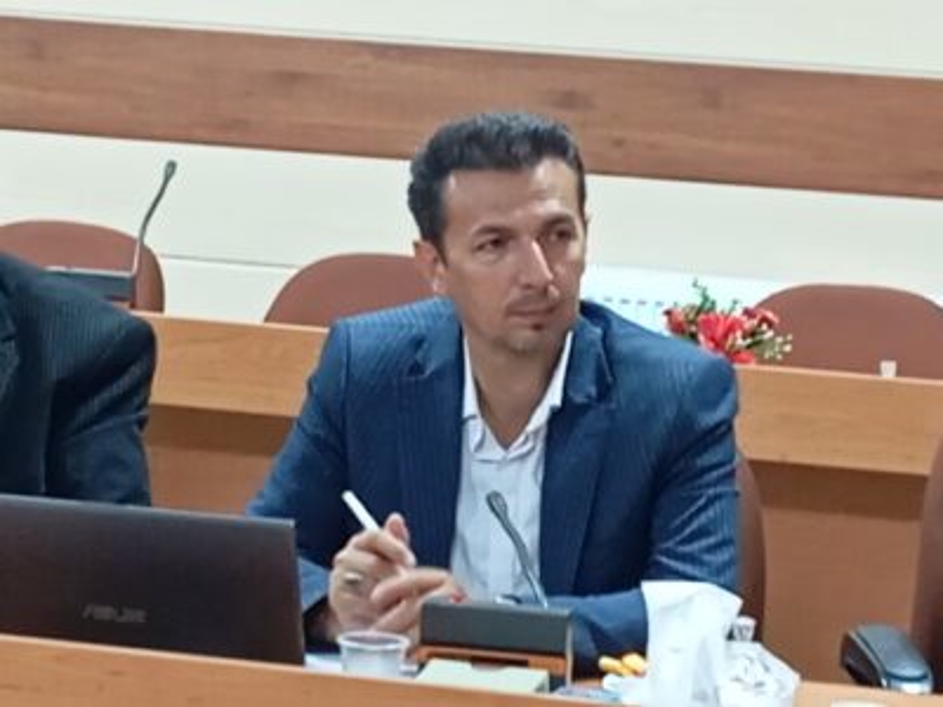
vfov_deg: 9.1
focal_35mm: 164
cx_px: 472
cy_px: 354
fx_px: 4468
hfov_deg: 12.0
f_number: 1.8
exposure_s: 1/25
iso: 1206
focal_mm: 4.22
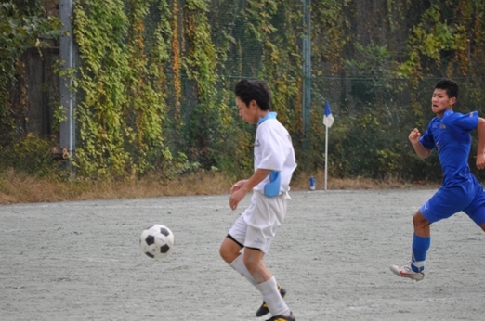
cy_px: 163
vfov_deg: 4.4
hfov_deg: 6.6
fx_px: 4190
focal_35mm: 312
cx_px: 256
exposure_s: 1/1000
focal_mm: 175
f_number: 5.3
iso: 500
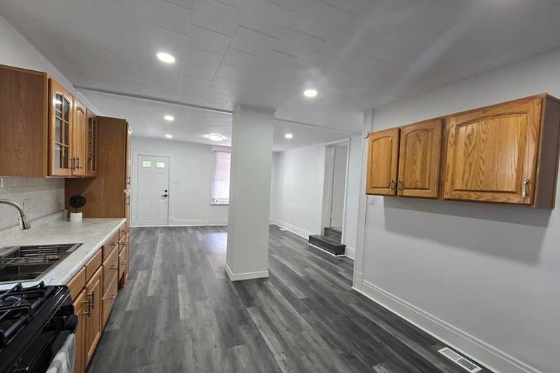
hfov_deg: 104.3
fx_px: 218
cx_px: 276
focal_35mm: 14
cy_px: 196
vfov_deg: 81.1
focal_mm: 2.2
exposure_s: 1/60
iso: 160
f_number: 2.2
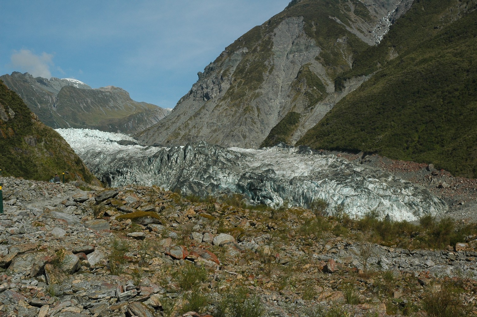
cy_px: 158
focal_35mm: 52
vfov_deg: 25.7
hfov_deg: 37.9
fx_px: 695
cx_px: 238
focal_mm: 35
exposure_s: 1/400
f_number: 11
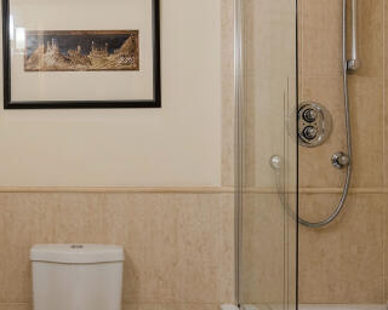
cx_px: 96
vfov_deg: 31.4
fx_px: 551
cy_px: 162
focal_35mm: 48
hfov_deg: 37.8
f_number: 10
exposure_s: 1/4
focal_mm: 16
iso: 640
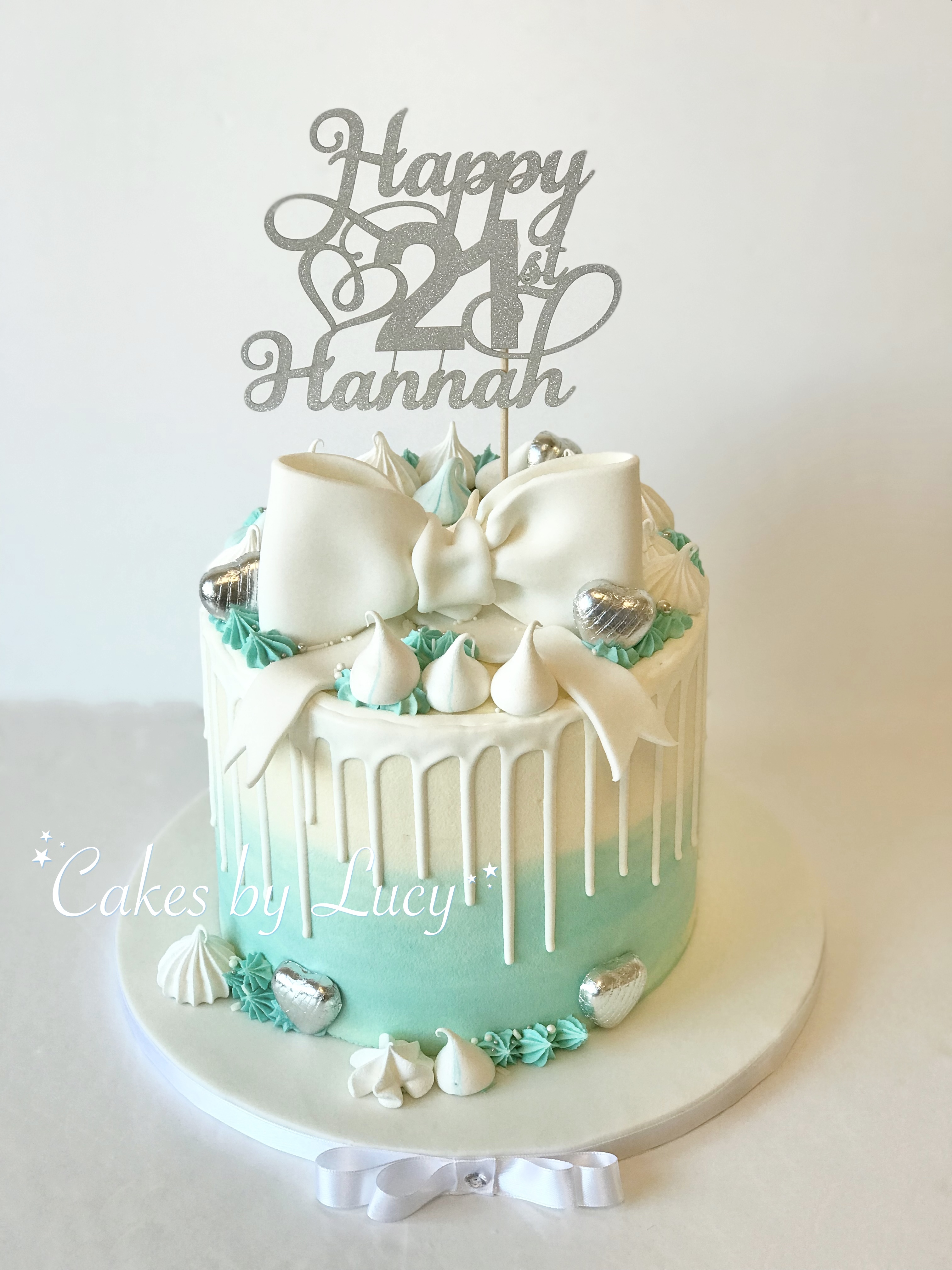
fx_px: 2090
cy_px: 635
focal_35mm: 57
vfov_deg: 33.8
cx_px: 476
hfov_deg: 25.7
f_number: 2.8
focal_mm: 6.6
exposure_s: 1/50
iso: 40
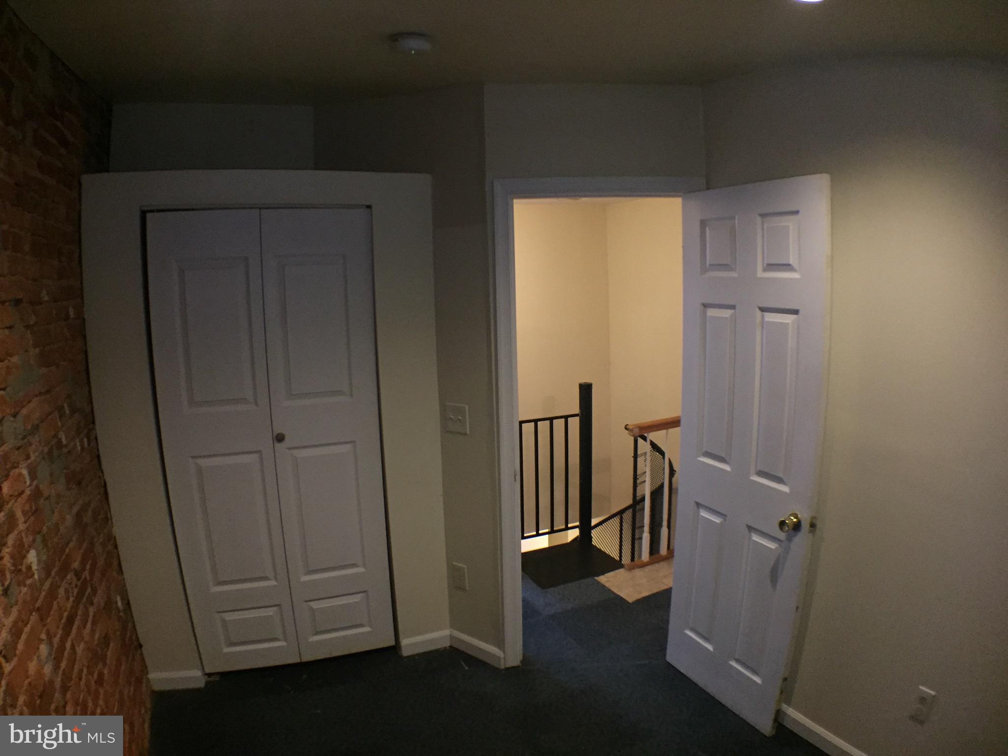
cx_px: 504
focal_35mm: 29
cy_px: 378
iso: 250
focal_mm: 4.15
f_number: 2.2
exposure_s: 1/15
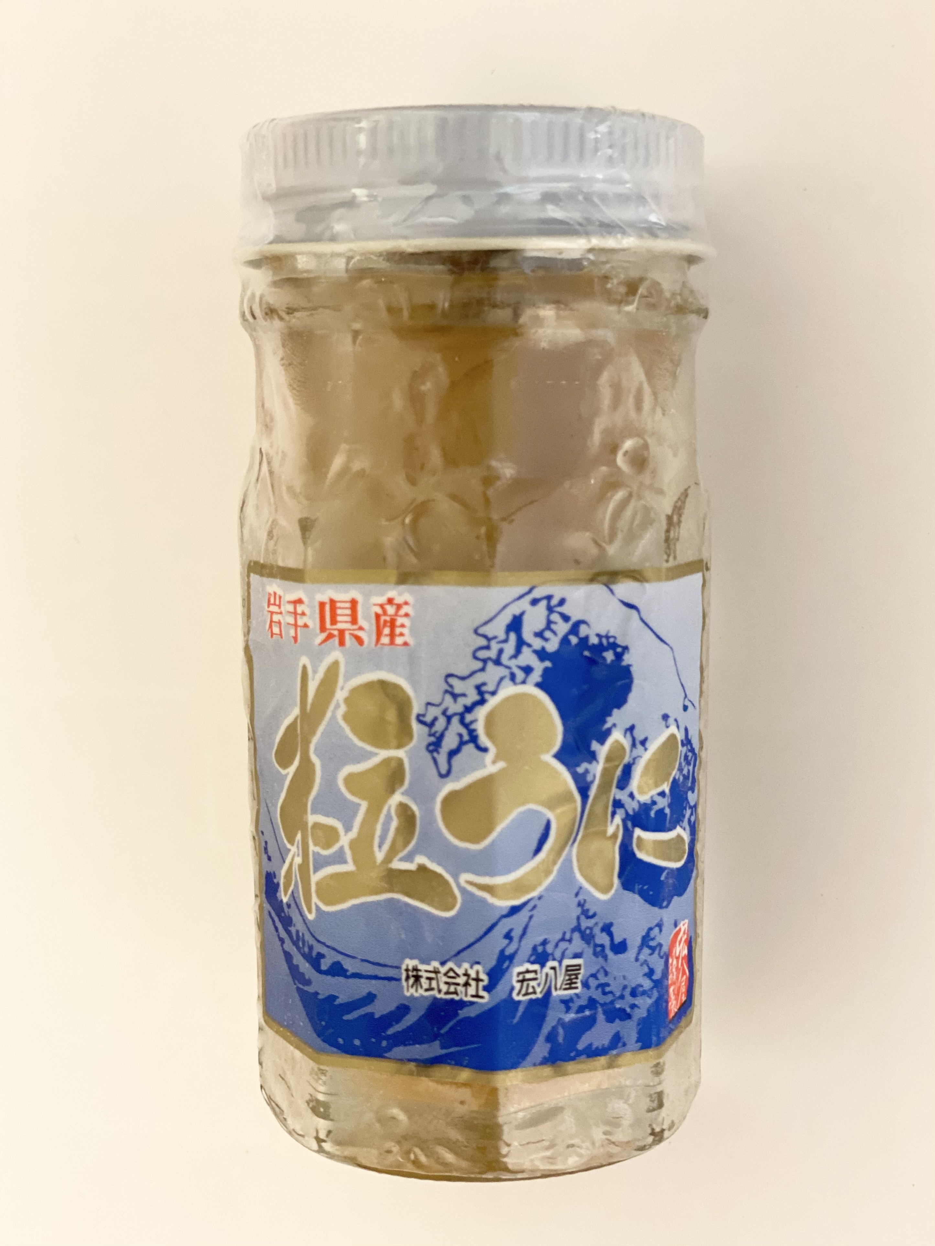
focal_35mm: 52
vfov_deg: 36.8
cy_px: 623
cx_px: 468
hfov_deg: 28.0
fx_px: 1873
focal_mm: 6
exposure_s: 1/33
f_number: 2
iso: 320
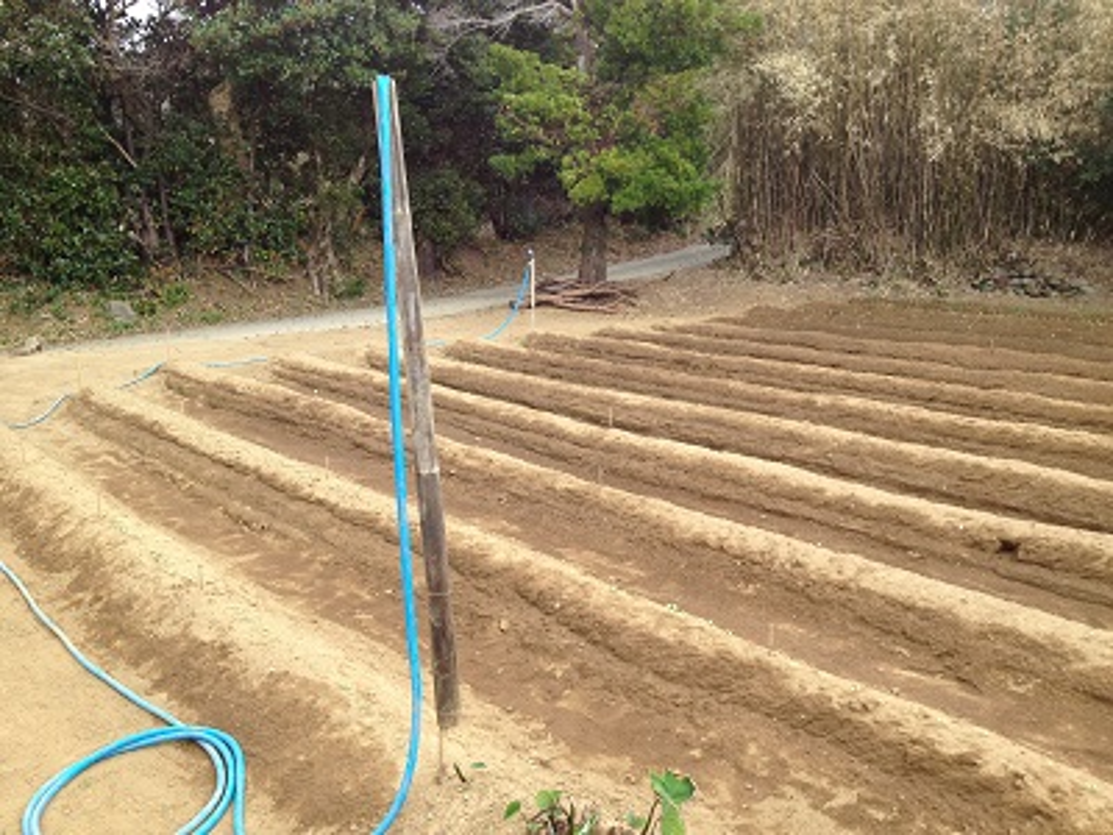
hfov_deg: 52.6
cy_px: 418
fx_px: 1125
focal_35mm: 35
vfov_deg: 40.7
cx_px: 556
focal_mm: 4.28
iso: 50
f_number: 2.4
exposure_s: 1/319
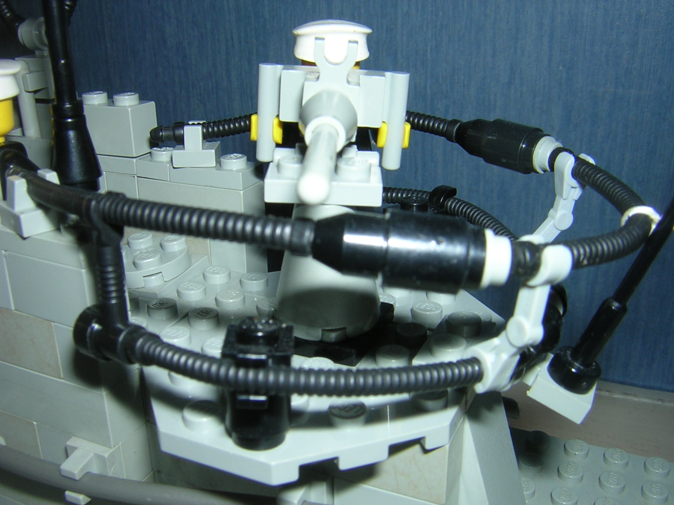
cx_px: 337
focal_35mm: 36
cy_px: 252
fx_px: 701
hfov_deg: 51.4
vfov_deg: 39.7
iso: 100
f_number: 5.2
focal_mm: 4.7
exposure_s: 1/60.1
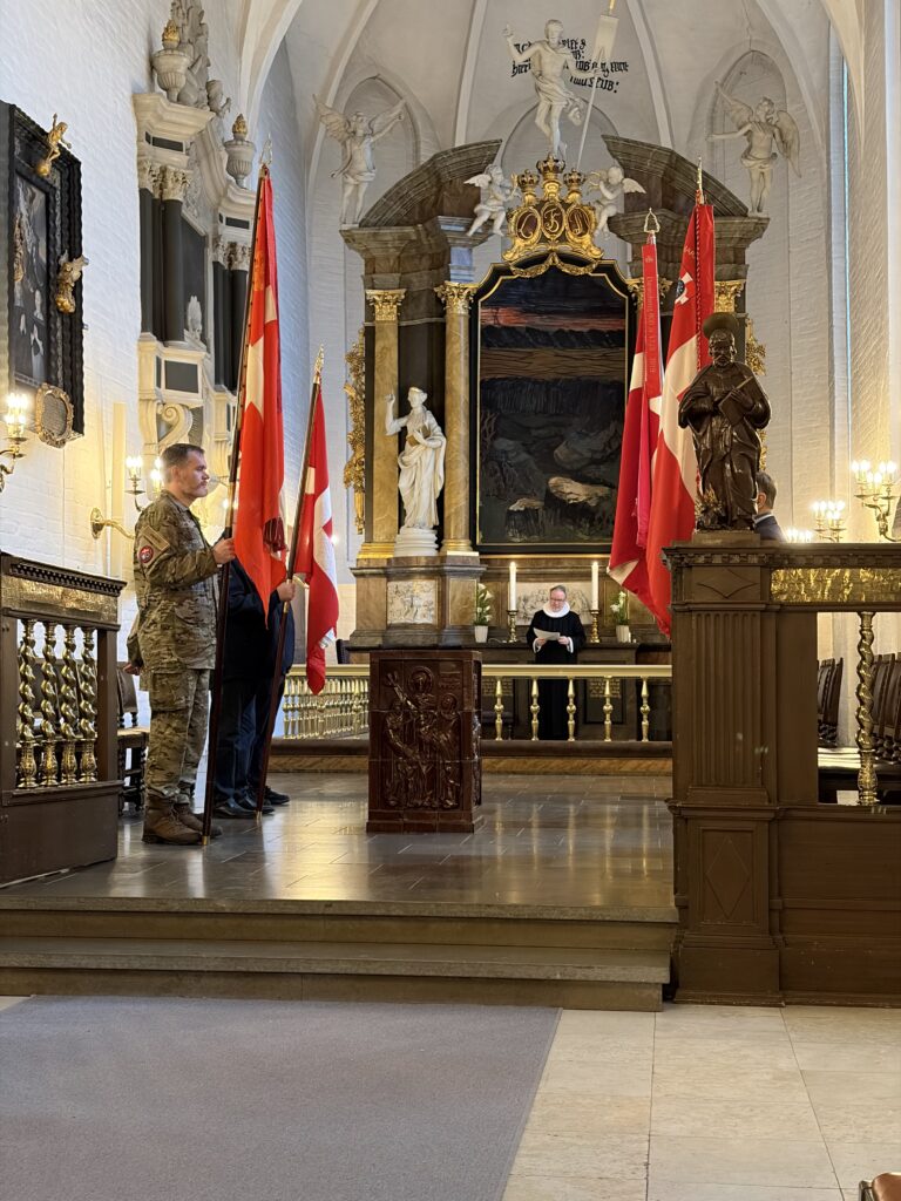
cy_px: 600
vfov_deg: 36.8
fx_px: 1805
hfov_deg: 28.0
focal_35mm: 52
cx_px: 450
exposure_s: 1/33
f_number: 1.6
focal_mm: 5.96
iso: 200
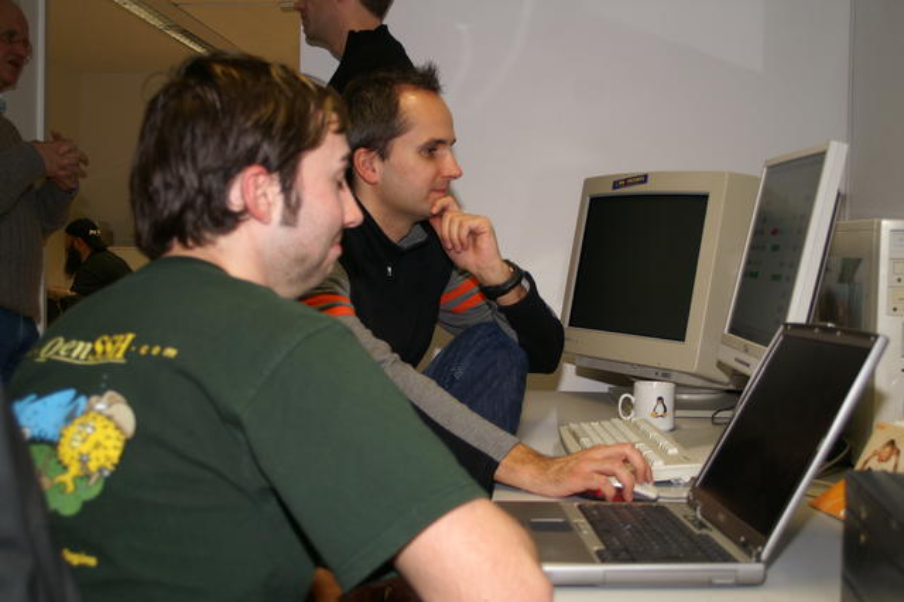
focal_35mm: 45
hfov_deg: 43.6
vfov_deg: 29.8
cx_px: 452
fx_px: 1129
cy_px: 301
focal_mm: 30
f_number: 4
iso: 100
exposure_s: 1/60
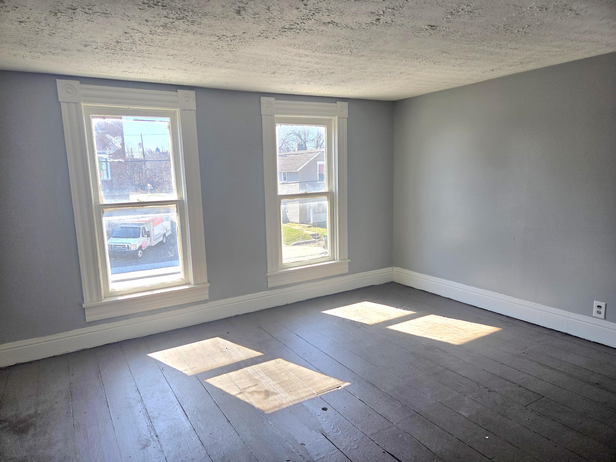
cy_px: 231
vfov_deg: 58.9
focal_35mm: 23
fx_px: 409
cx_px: 308
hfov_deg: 73.9
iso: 80
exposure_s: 1/1250
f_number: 1.8
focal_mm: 5.4
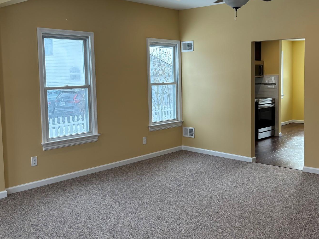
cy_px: 98
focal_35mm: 40
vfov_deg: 35.8
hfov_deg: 46.7
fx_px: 369
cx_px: 183
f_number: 1.6
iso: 50
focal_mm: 5.96
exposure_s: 1/165
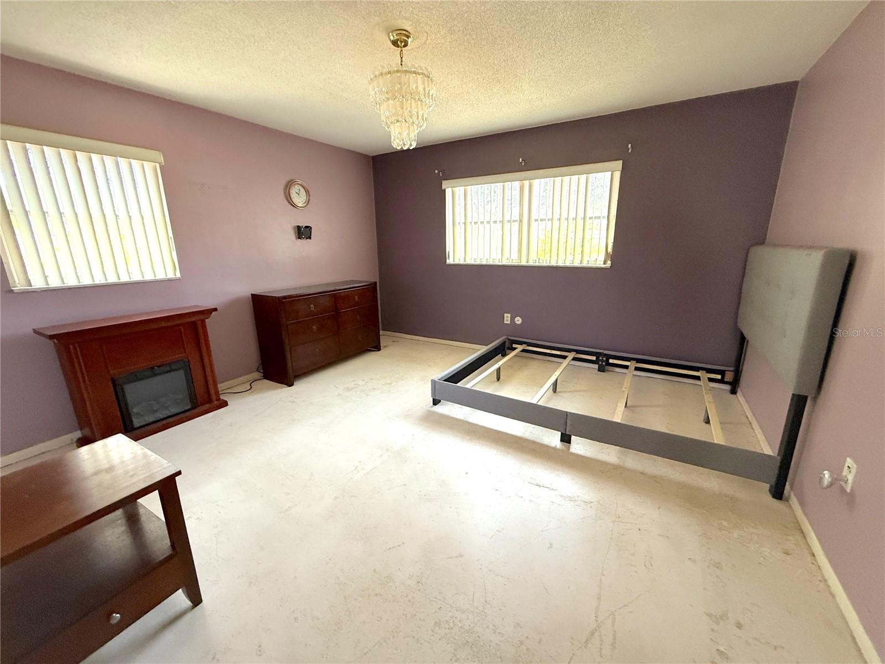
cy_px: 332
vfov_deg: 85.7
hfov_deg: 102.1
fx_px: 358
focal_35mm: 14
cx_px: 442
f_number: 2.2
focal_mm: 2.22
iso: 500
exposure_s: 1/60
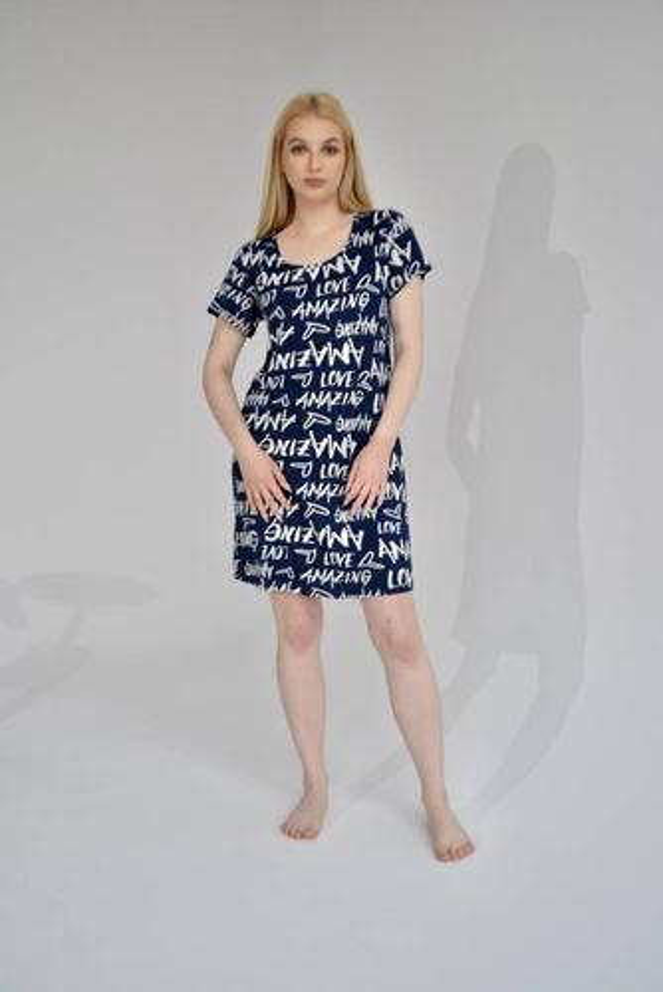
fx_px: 993
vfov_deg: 53.1
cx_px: 332
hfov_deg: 36.9
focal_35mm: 36
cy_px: 496
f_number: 4
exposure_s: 1/500
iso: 1250
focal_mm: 24
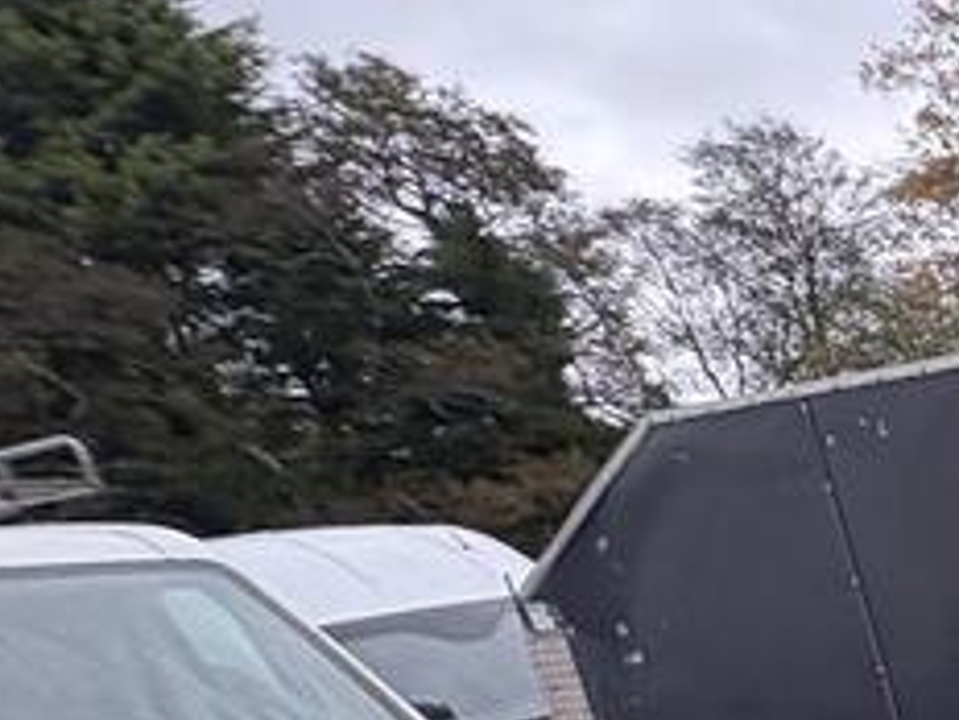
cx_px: 1819
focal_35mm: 54
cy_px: 861
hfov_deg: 20.7
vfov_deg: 24.5
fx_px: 1496
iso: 160
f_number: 2.2
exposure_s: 1/99
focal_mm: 2.22
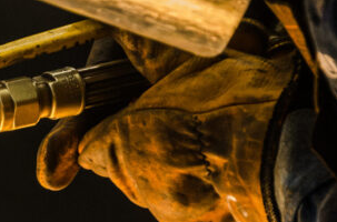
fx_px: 4358
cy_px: 224
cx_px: -146
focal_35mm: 467
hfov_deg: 4.4
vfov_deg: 2.9
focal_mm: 92
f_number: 5.6
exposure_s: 1/125
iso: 800
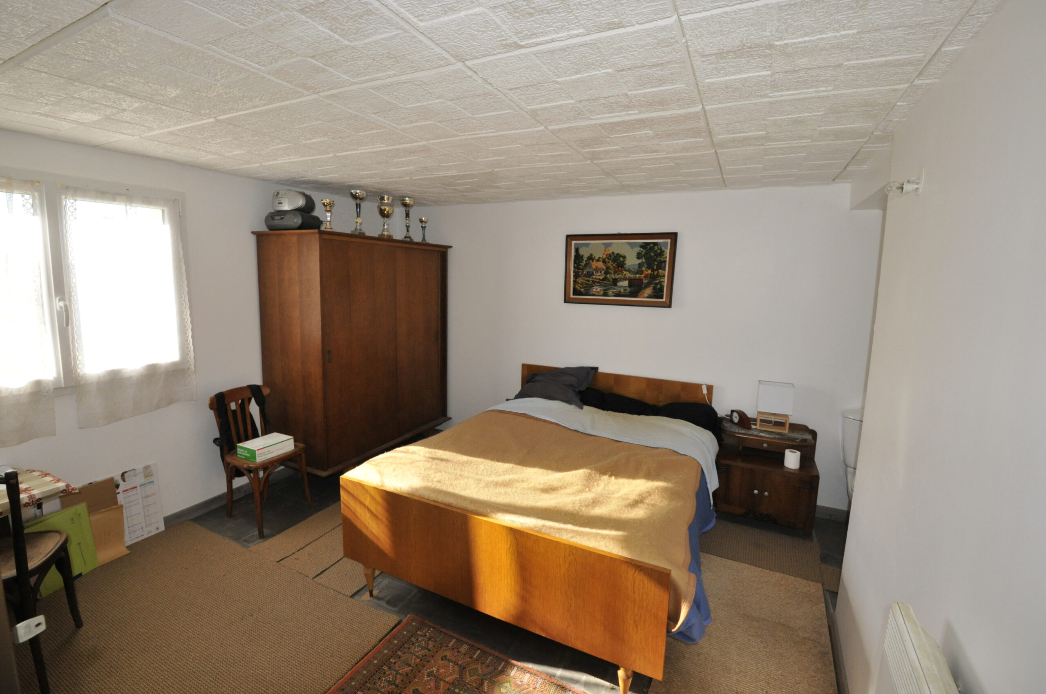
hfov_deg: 100.5
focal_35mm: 15
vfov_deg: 77.2
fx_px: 435
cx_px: 523
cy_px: 347
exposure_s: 1/320
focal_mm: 10
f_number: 7.1
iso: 800
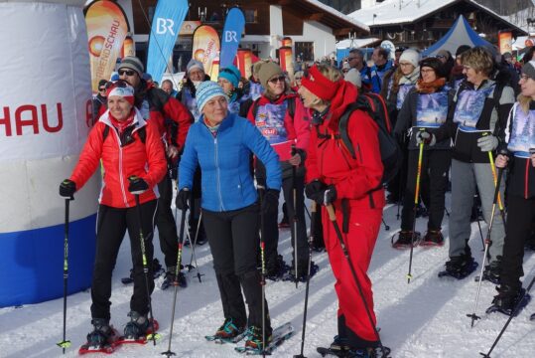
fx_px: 818
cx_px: 268
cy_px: 179
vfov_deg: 24.6
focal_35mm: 55
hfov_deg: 36.2
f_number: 5.6
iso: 125
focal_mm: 20.41
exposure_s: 1/500
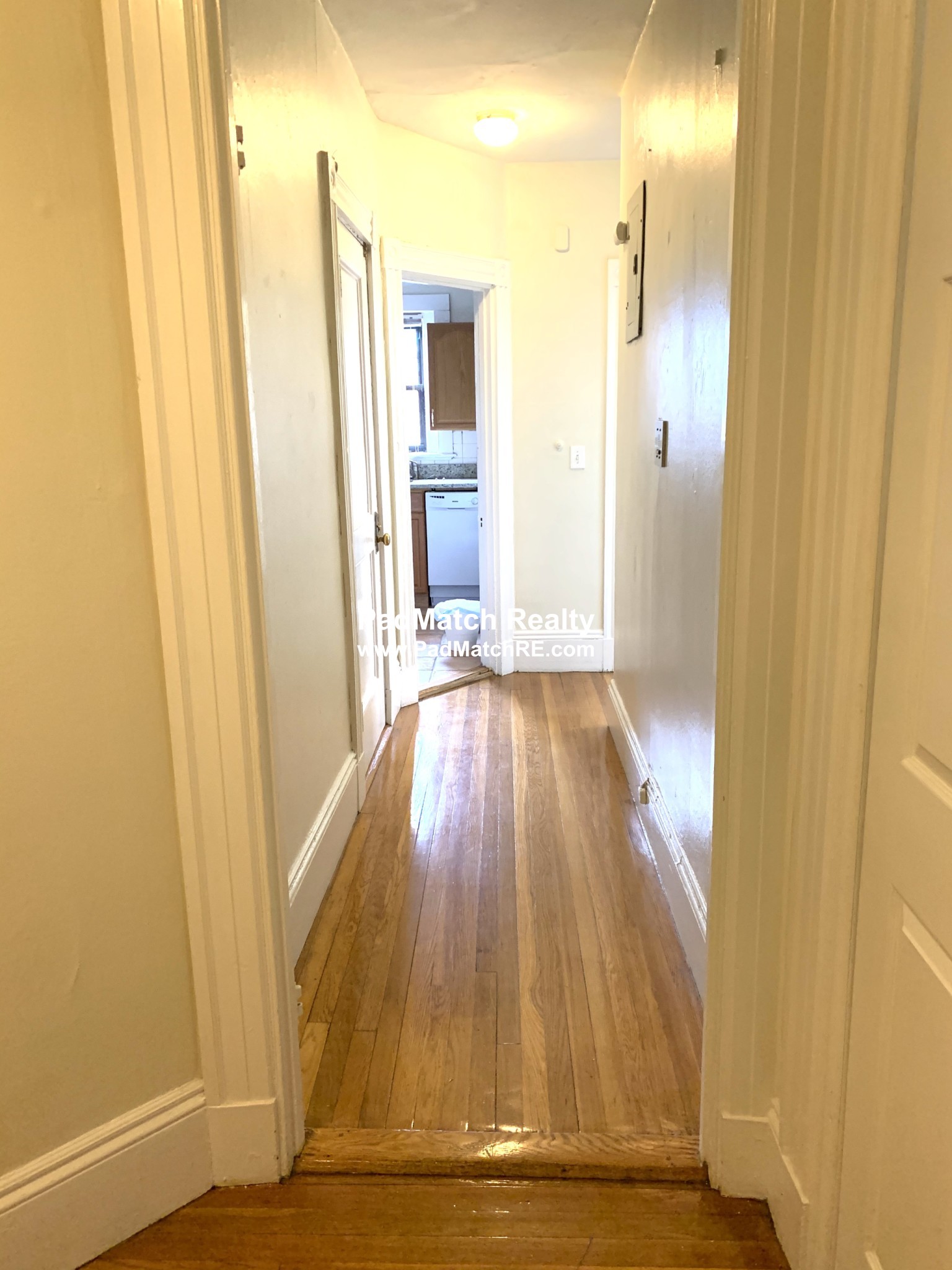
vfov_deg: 67.3
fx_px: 953
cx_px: 476
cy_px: 635
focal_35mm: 26
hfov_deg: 53.1
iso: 250
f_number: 1.8
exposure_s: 1/60
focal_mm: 4.25
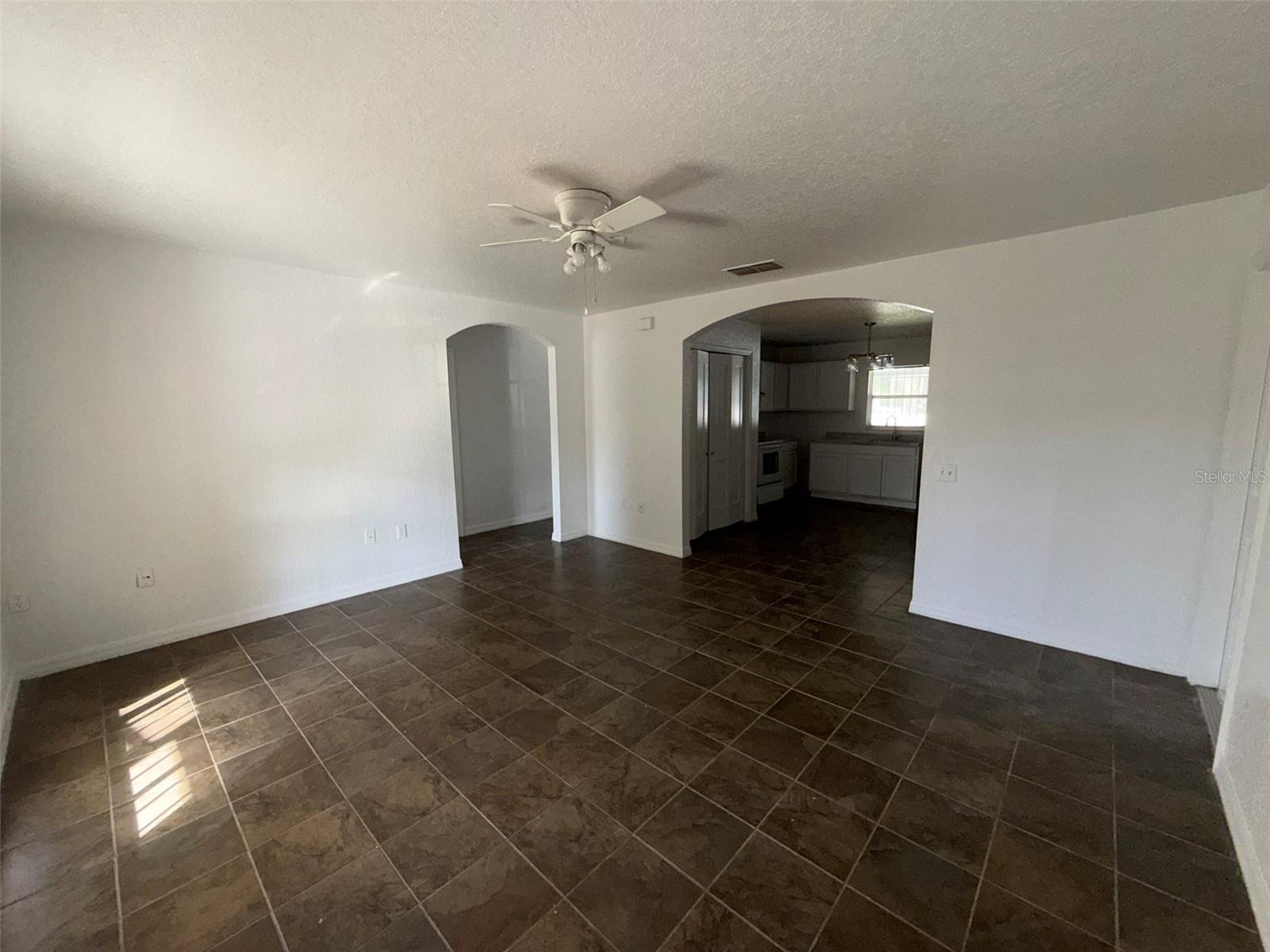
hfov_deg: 102.1
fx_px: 514
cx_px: 635
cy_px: 476
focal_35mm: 14
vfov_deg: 85.7
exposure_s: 1/122
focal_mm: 2.22
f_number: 2.2
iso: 80
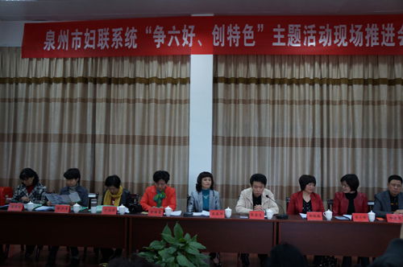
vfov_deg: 39.9
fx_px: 369
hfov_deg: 57.3
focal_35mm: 33
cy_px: 134
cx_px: 202
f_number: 4
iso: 800
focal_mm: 22
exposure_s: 1/60
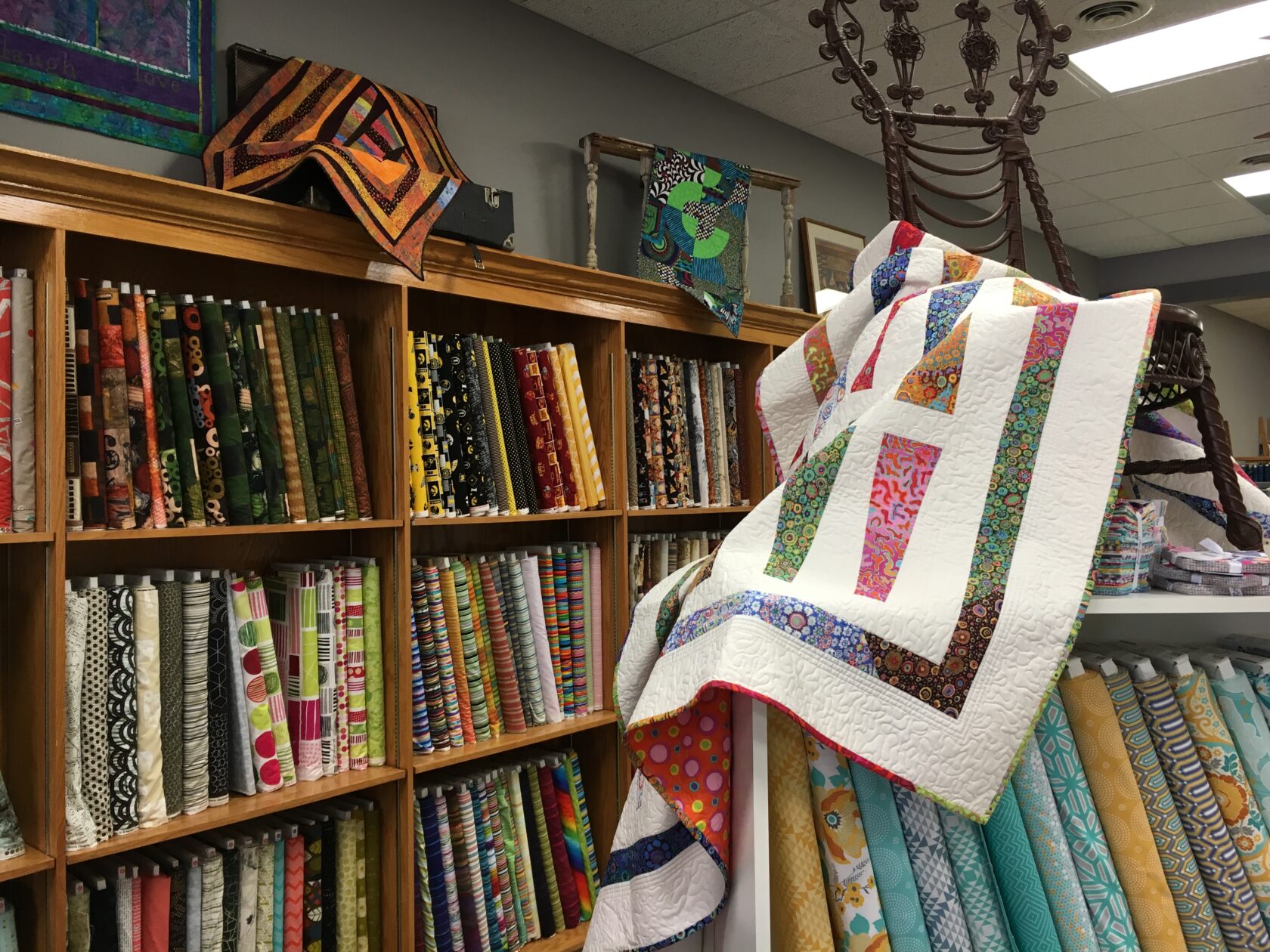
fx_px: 1064
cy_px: 476
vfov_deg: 48.2
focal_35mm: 29
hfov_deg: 61.7
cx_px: 635
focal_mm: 4.15
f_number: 2.2
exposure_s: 1/30
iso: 50
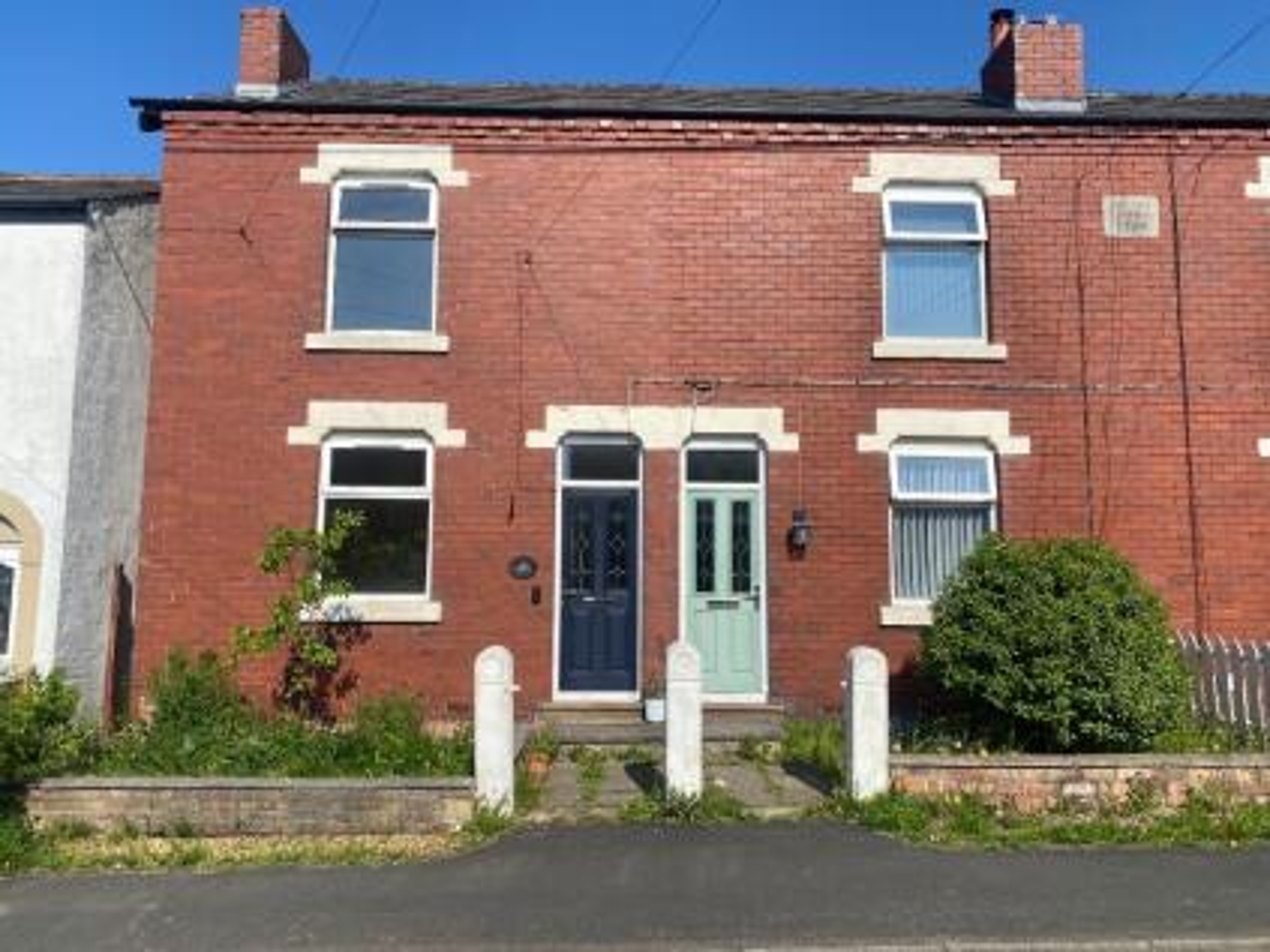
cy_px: 476
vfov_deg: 53.0
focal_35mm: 26
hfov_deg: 67.3
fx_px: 954
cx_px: 635
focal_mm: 4.25
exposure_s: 1/3846
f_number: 1.8
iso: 32
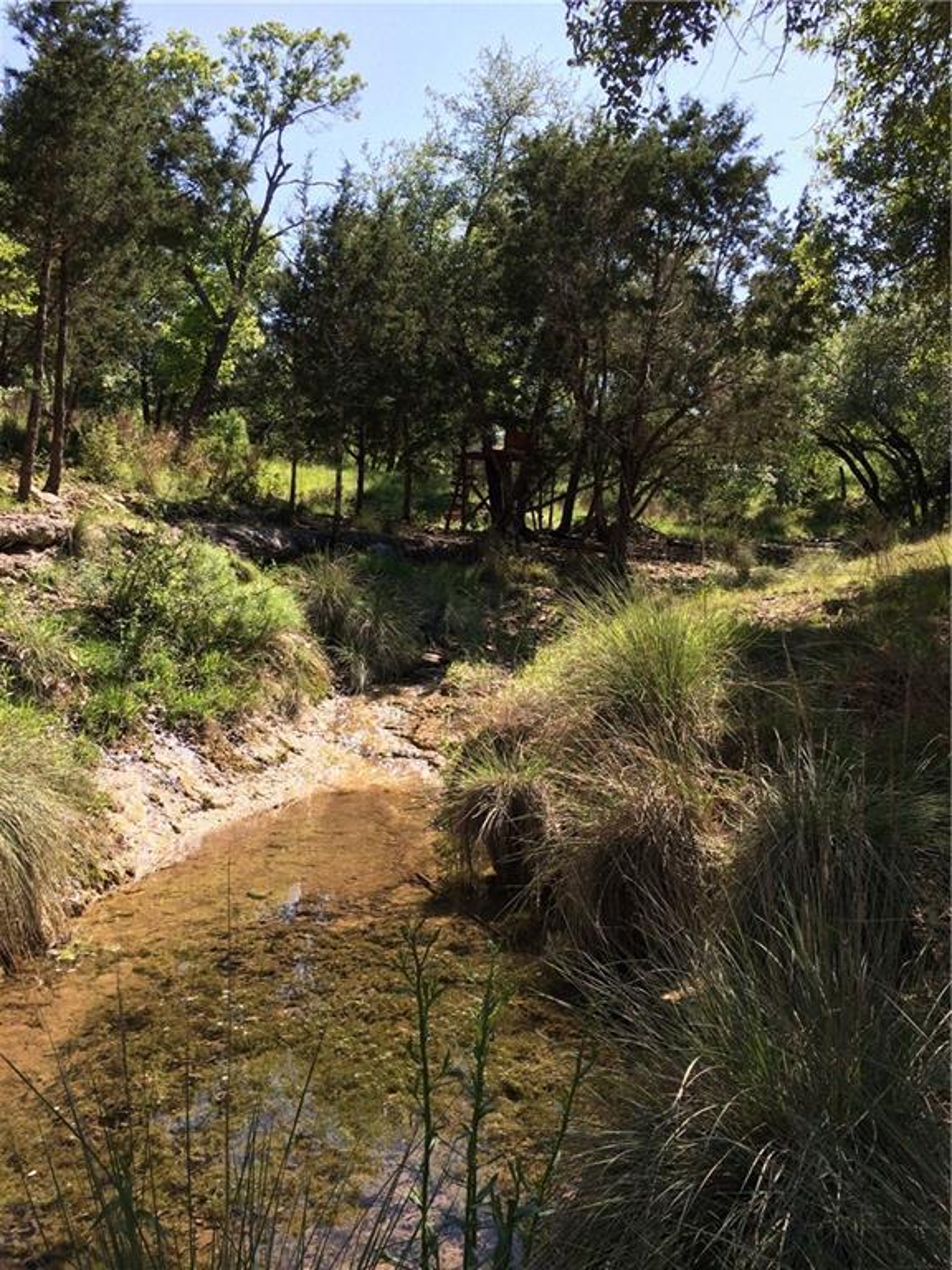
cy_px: 635
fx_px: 1063
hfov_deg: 48.2
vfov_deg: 61.7
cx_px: 476
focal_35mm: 29
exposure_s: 1/855
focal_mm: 4.15
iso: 32
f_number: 2.2
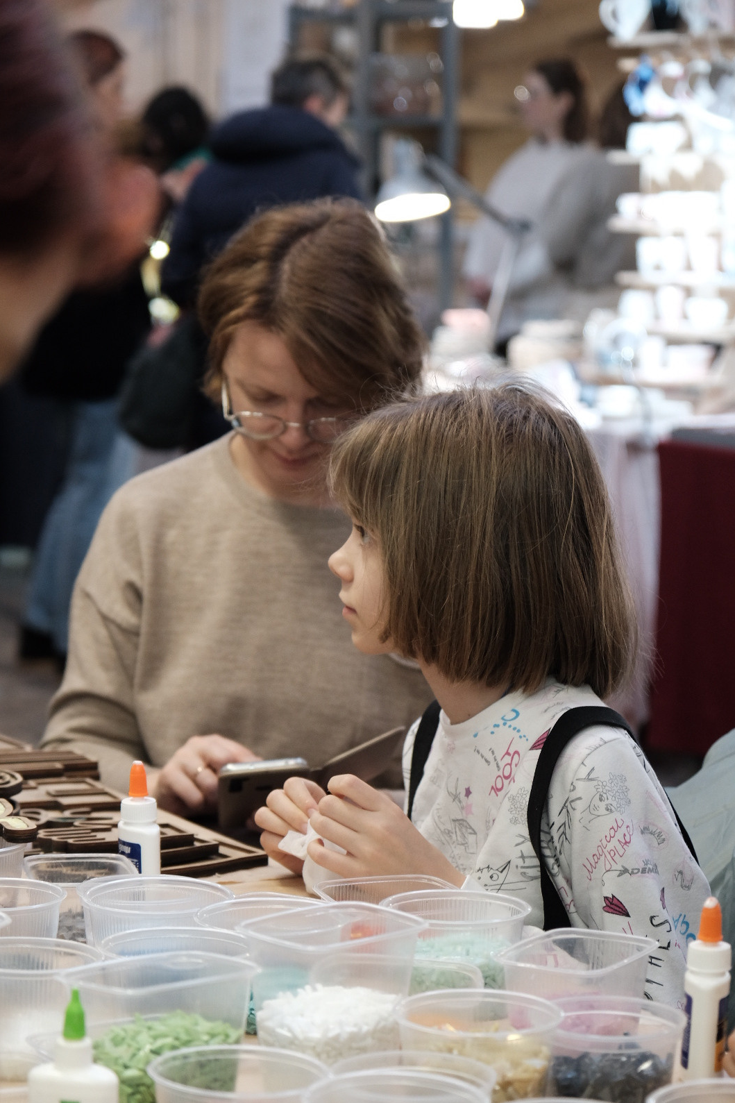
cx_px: 385
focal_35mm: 95
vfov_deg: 21.5
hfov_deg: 14.4
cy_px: 605
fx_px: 2910
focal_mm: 56.5
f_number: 4
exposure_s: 1/60
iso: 1250
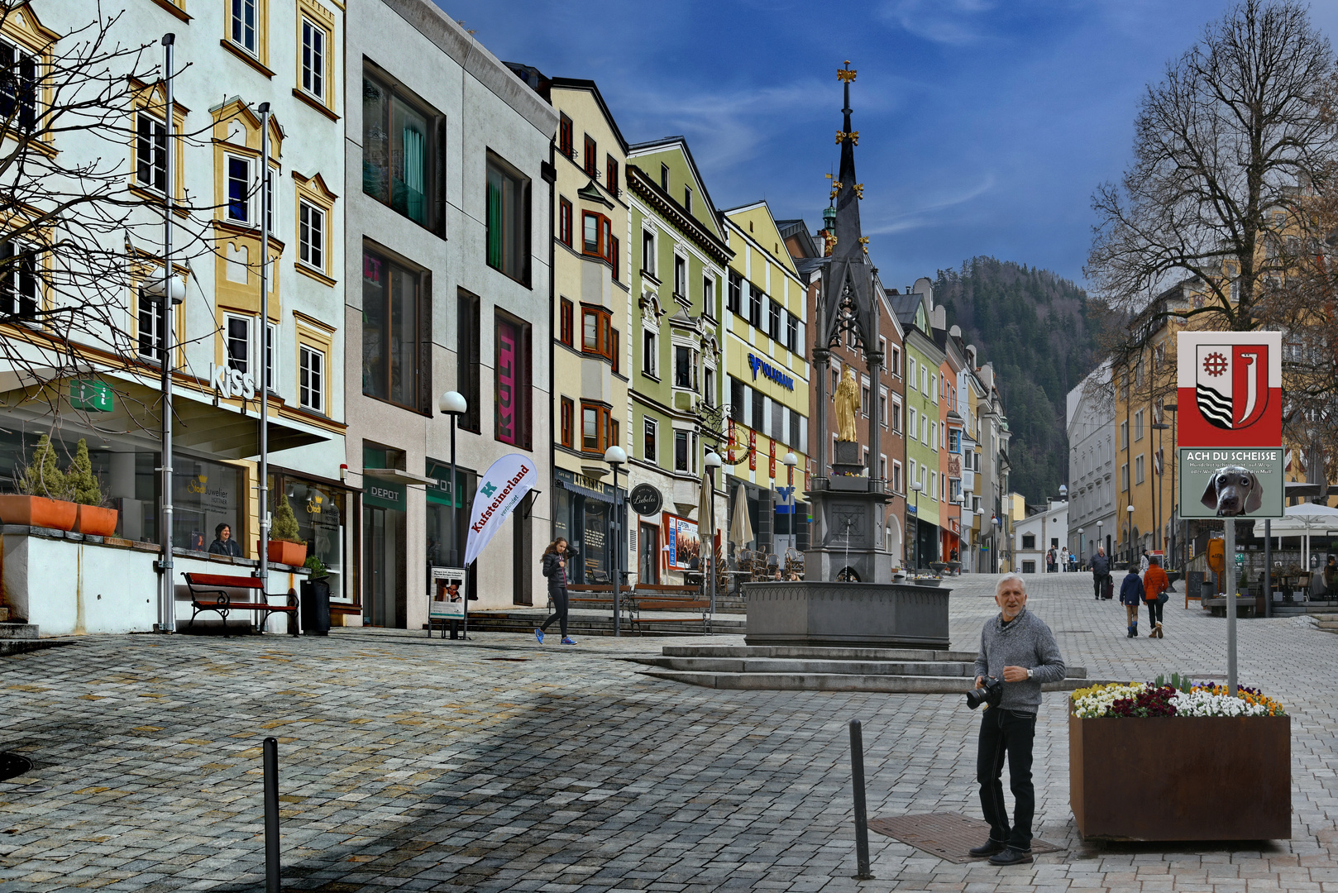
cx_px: 669
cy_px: 446
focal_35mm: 38
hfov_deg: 50.7
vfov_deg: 35.1
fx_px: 1413
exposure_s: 1/400
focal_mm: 38
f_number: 8
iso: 100
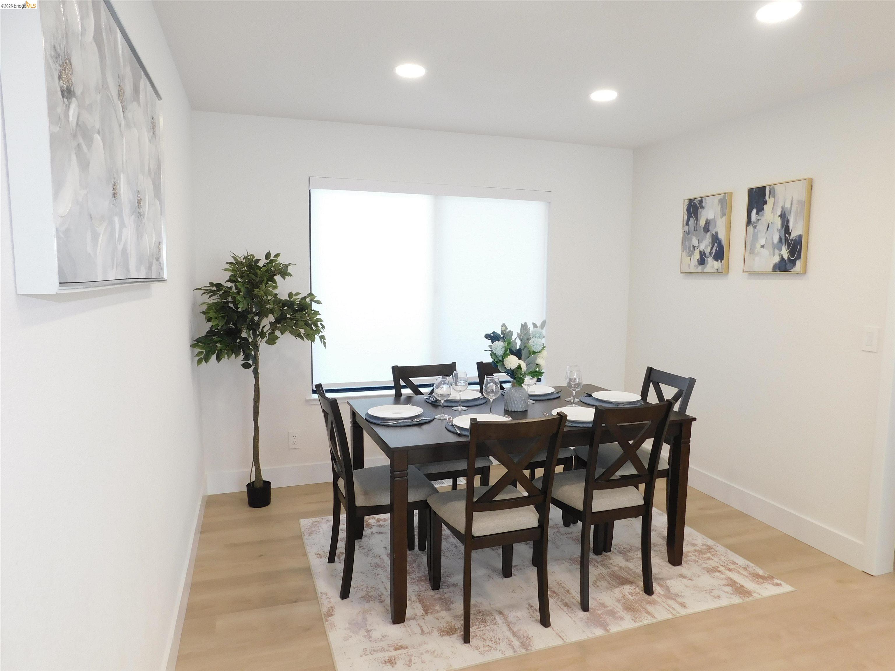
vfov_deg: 58.9
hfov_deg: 73.9
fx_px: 595
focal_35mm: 23
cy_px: 336
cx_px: 448
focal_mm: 4
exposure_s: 1/40
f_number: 3
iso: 125
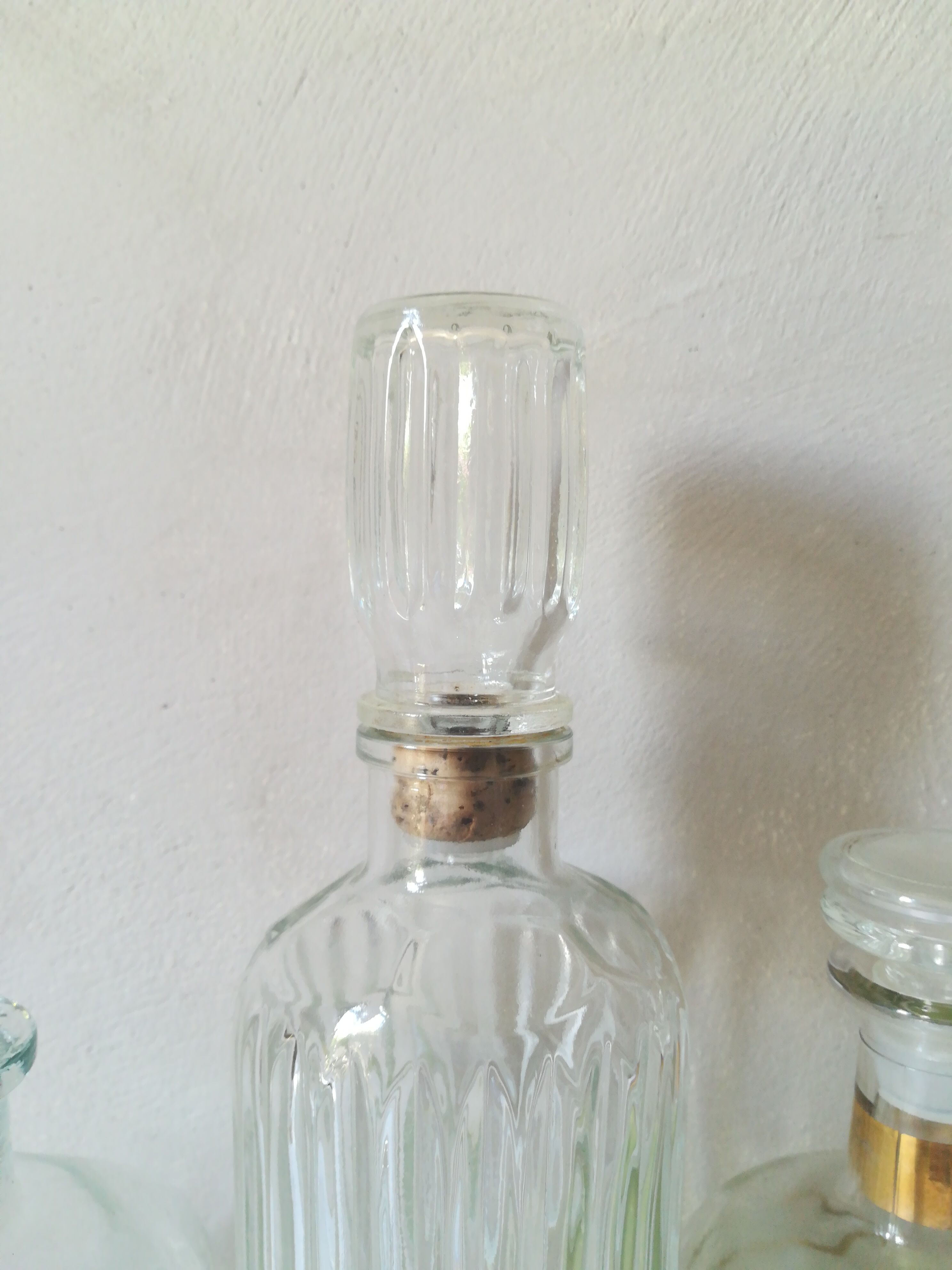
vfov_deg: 67.3
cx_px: 476
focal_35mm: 26
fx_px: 953
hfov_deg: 53.1
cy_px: 635
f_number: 2.2
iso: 160
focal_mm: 3.83
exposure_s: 1/33.3
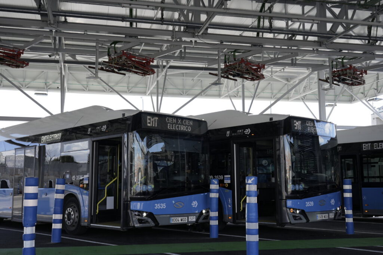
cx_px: 192
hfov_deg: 47.4
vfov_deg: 32.6
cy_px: 128
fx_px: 436
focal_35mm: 41
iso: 100
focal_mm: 41
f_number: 5
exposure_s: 1/125
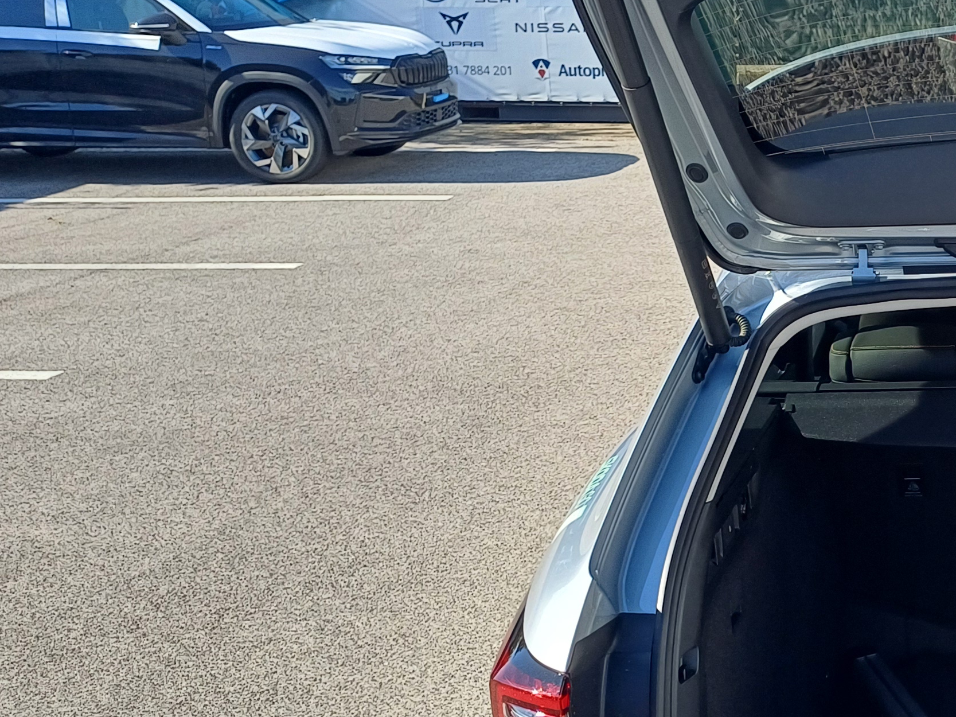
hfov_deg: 29.2
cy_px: 405
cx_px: 1045
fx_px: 1657
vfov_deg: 24.4
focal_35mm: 60
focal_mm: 4.65
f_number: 1.8
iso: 50
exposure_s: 1/601
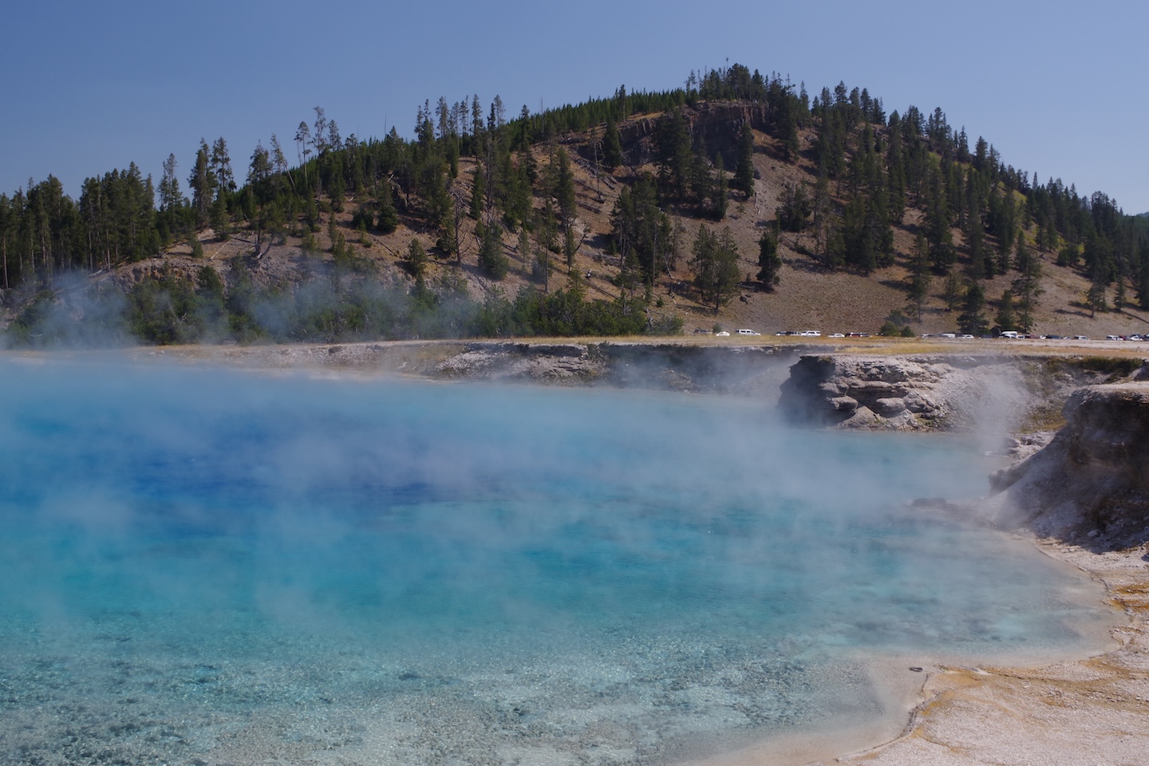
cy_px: 383
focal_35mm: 39
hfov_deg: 49.6
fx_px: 1245
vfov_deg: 34.2
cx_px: 574
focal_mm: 26.25
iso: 200
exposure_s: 1/100
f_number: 10
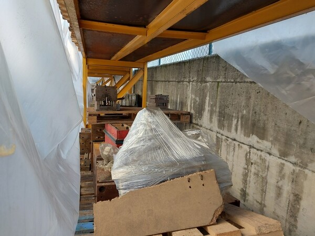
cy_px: 118
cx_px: 158
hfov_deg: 71.6
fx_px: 218
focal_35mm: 24
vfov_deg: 56.8
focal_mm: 5.23
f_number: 1.8
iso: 32
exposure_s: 1/100
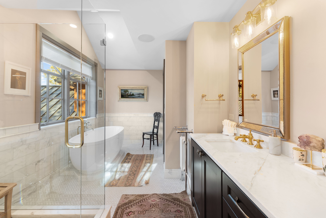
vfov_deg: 77.8
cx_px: 163
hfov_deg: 100.7
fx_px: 135
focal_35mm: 15
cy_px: 109
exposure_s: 1/40
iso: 250
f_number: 7.1
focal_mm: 14.9
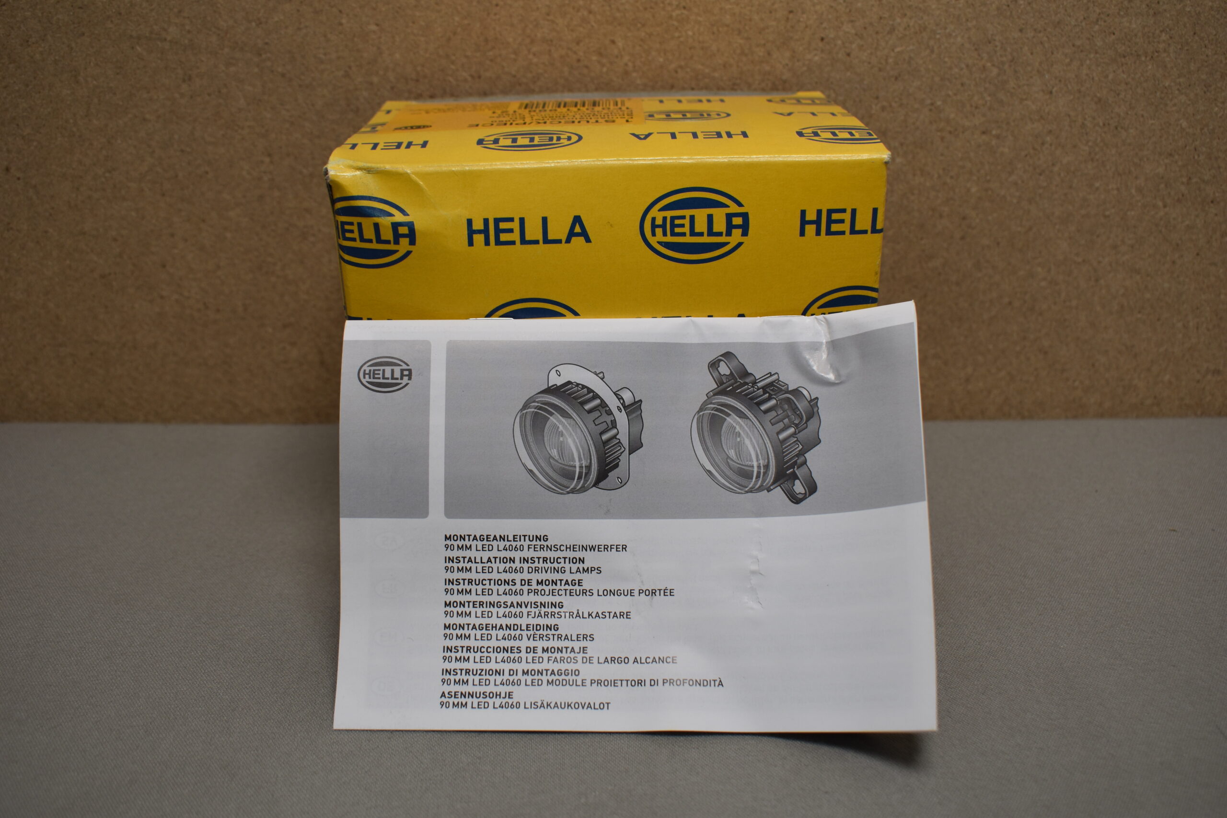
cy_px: 409
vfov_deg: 40.0
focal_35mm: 33
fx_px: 1125
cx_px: 614
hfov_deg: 57.2
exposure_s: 1/125
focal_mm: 22
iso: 250
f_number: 5.6
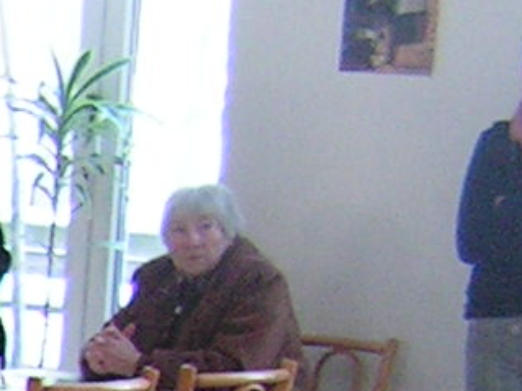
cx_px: -1096
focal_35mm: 231
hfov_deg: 7.5
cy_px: 1096
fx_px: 3482
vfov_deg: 6.0
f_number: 3.2
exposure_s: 1/40
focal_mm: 6
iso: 160
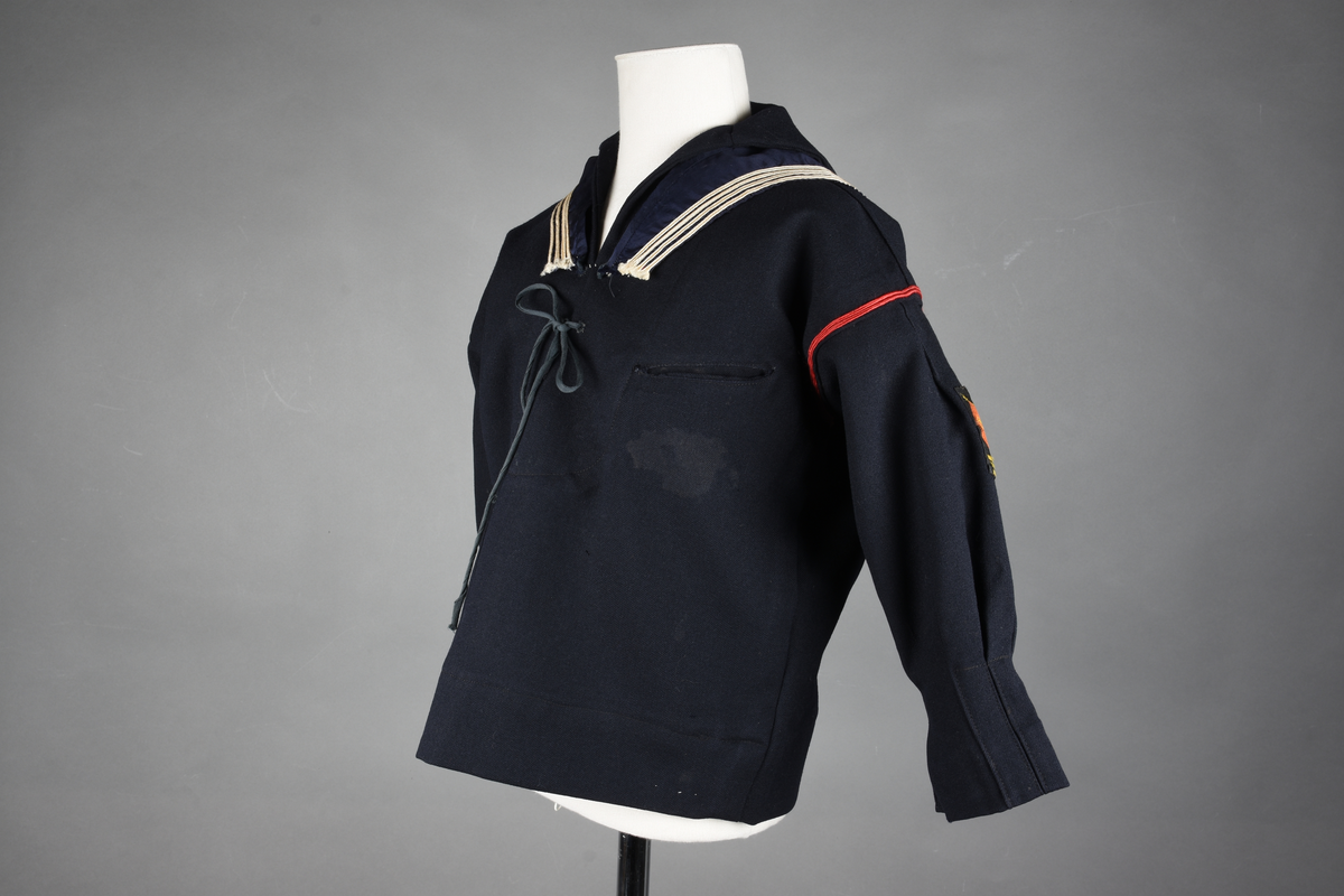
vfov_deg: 35.5
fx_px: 1400
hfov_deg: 51.3
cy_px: 448
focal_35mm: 38
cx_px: 672
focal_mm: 25
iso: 100
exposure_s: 1/100
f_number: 11
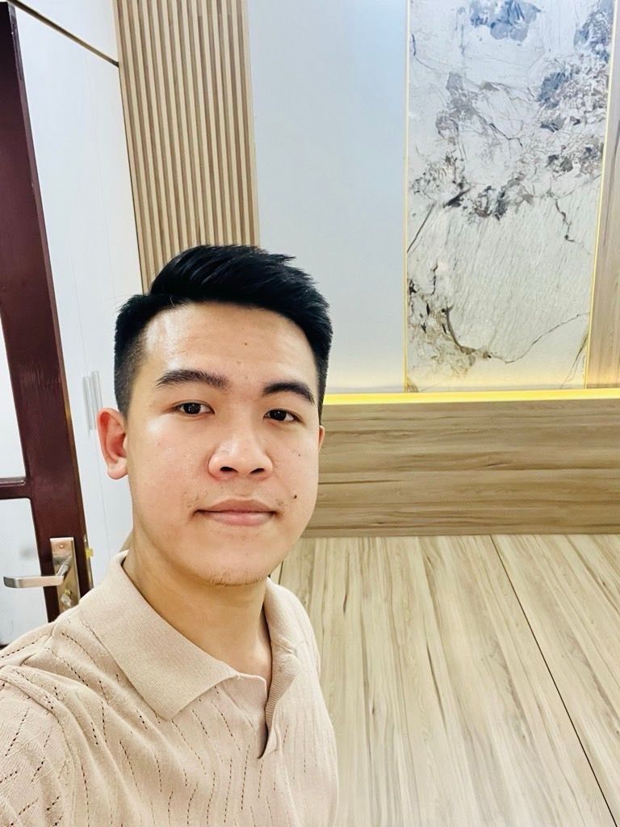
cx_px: 310
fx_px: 716
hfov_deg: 46.8
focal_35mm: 30
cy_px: 414
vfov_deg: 60.0
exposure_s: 1/60
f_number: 2.2
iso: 320
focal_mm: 2.71
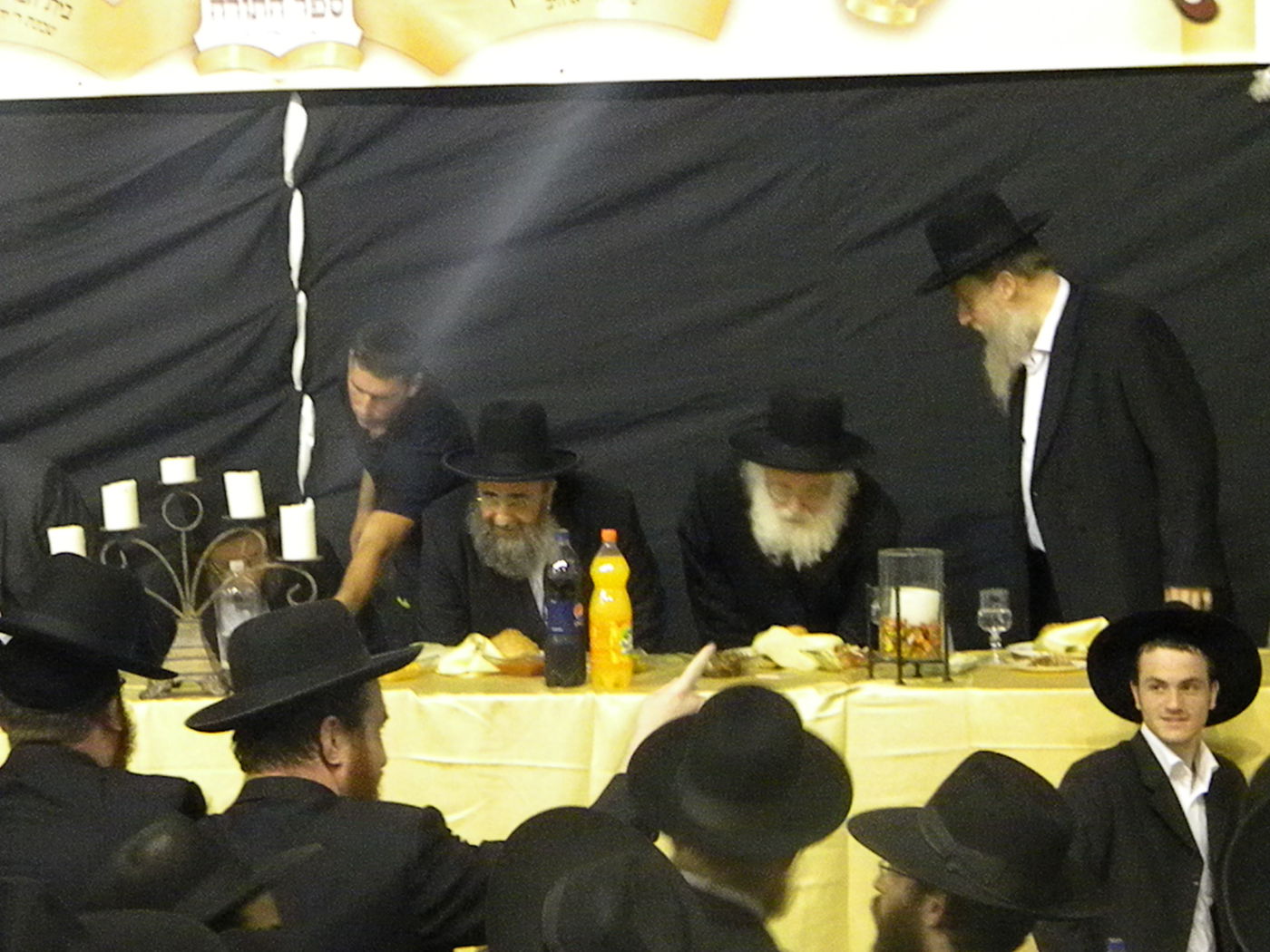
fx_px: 3852
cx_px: 635
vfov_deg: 14.1
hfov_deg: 18.7
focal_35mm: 105
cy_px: 476
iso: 3200
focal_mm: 19
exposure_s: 1/46.2
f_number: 4.7
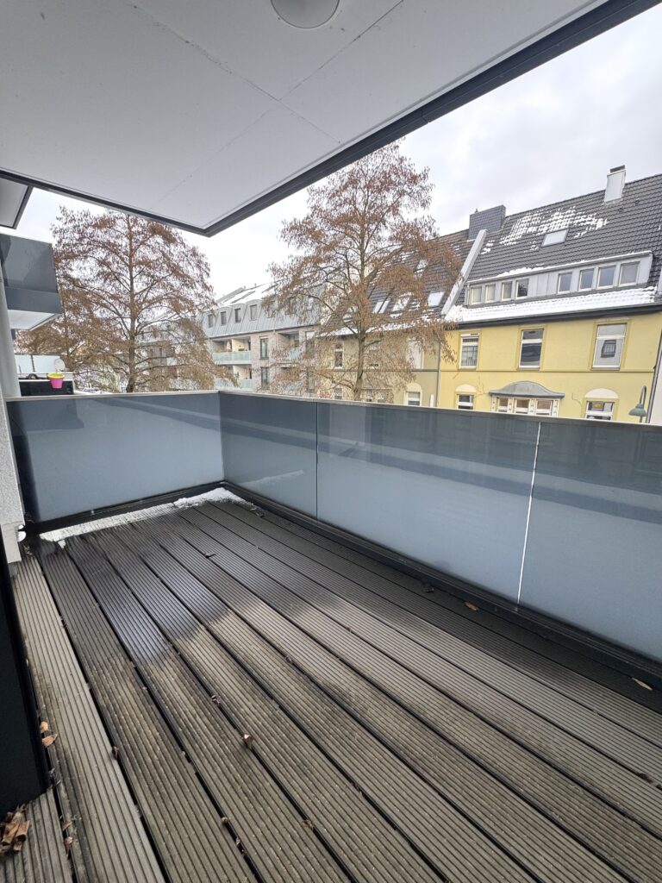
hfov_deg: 85.7
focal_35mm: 14
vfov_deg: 102.1
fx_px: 357
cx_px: 331
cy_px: 442
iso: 64
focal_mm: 2.22
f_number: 2.2
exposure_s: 1/99
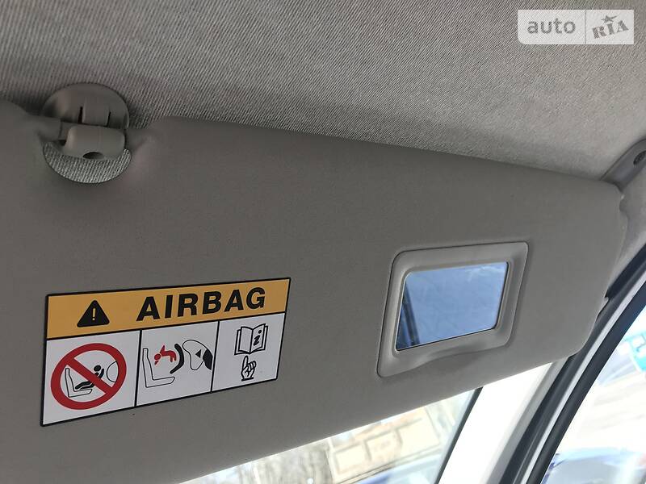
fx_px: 523
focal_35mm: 28
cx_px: 323
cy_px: 242
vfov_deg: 49.7
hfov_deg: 63.4
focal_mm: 4
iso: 20
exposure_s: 1/113
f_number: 1.8
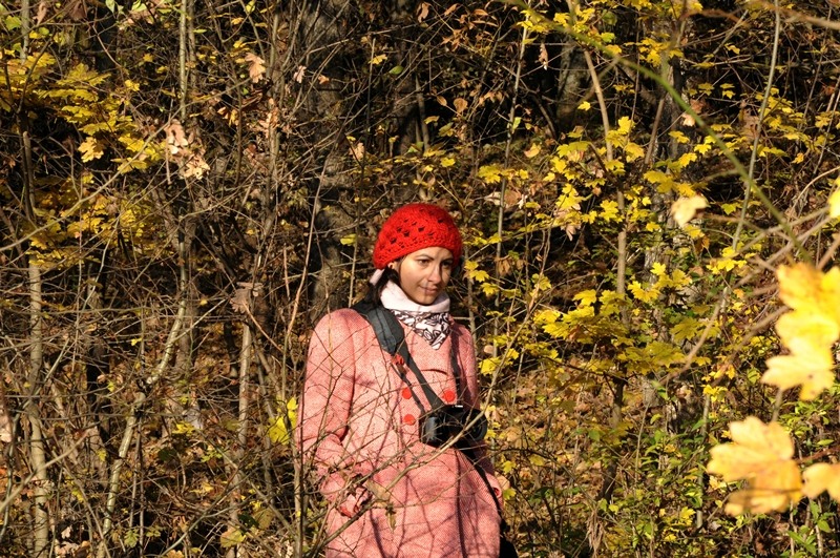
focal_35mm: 158
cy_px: 279
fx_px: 3670
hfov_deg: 13.1
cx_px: 420
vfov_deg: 8.7
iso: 800
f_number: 18
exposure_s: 1/160
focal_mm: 105
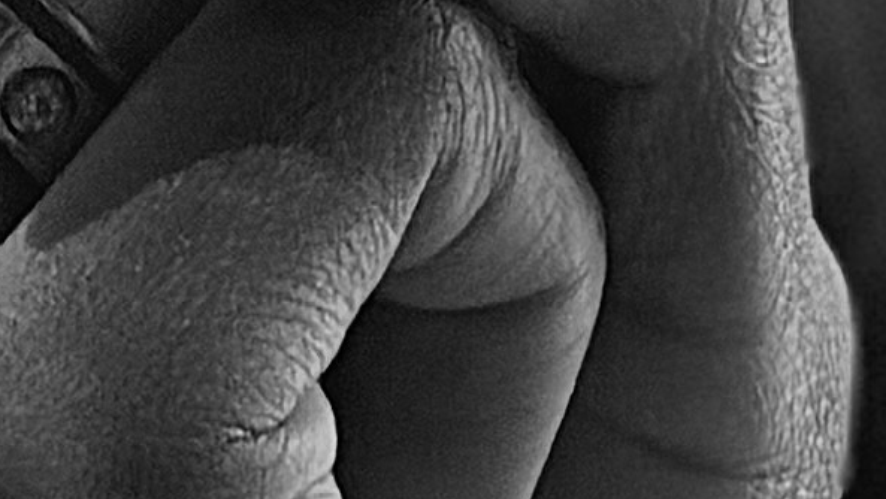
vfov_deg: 1.2
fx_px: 24652
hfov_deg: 2.1
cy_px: -212
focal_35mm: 1049
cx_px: 669
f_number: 2.8
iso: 320
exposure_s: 1/50
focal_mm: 16.89
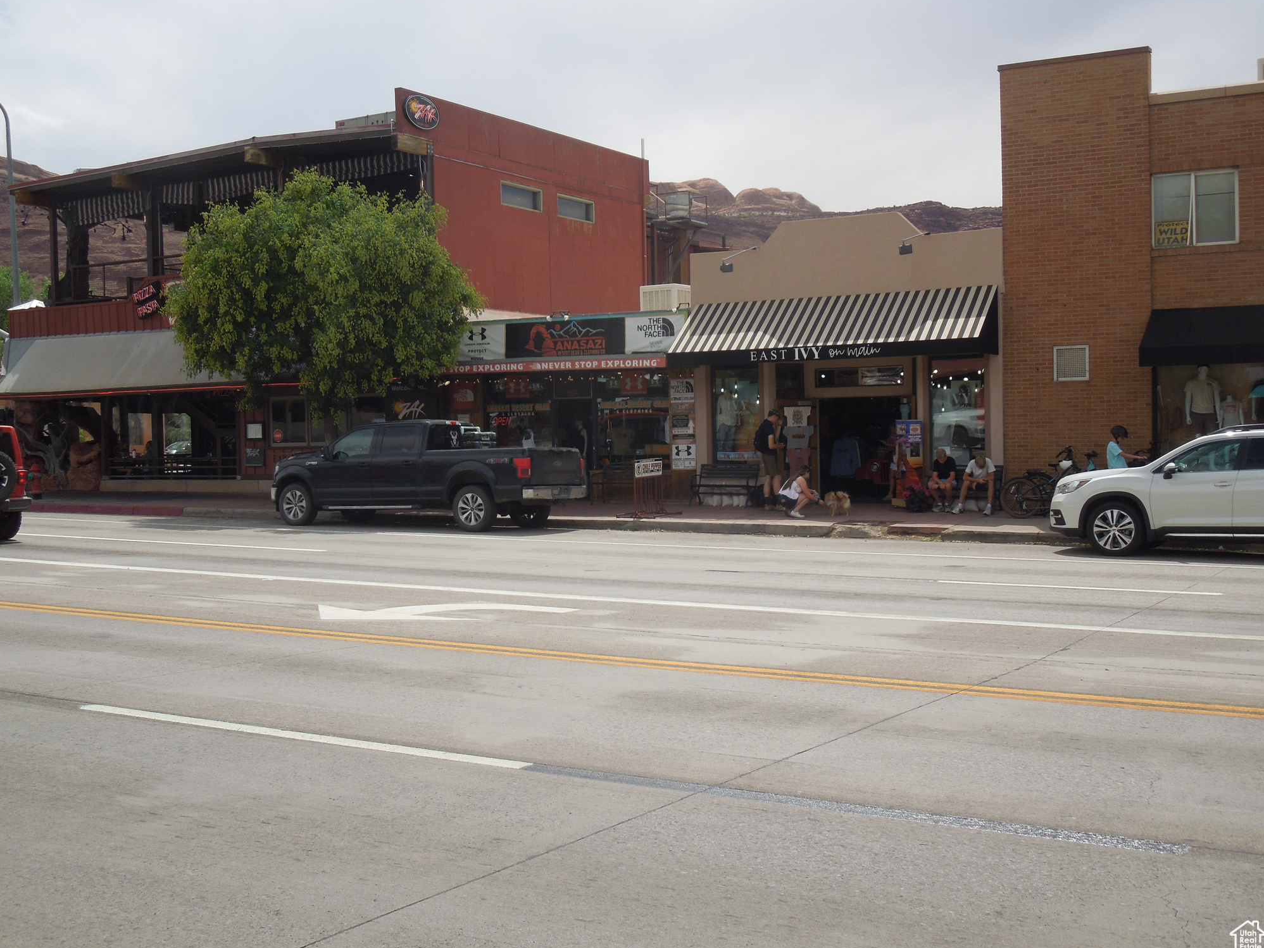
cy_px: 479
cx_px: 628
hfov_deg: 46.8
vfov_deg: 36.0
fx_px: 1461
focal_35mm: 40
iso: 100
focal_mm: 7
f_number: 7.6
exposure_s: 1/400
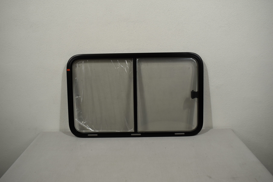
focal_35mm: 30
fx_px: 227
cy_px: 91
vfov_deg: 43.6
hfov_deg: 61.9
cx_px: 136
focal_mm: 20
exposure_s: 1/125
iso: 320
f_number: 5.6
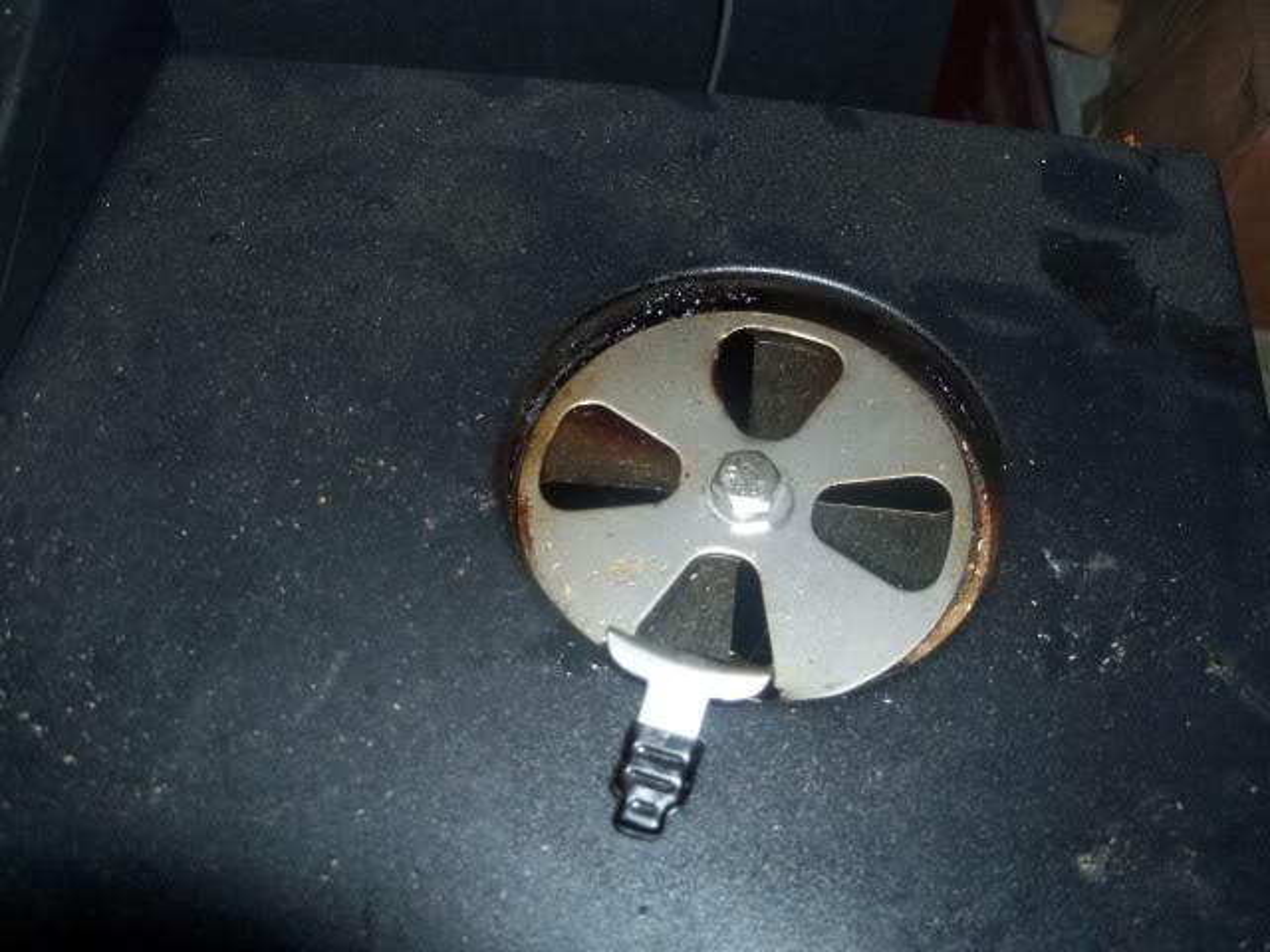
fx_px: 1284
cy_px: 476
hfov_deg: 52.6
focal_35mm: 35
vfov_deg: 40.7
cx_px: 635
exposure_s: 1/30
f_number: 3
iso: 100
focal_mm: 6.3
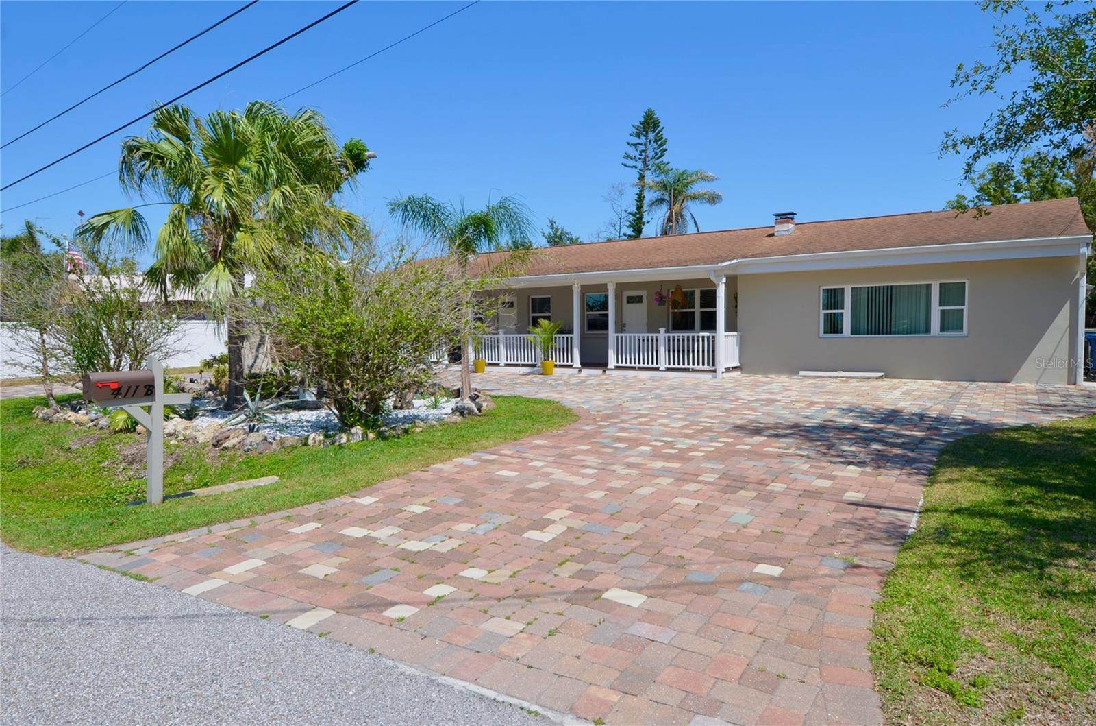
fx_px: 638
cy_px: 363
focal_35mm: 21
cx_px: 548
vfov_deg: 59.2
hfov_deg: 81.3
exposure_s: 1/320
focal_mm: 14
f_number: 8
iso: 100
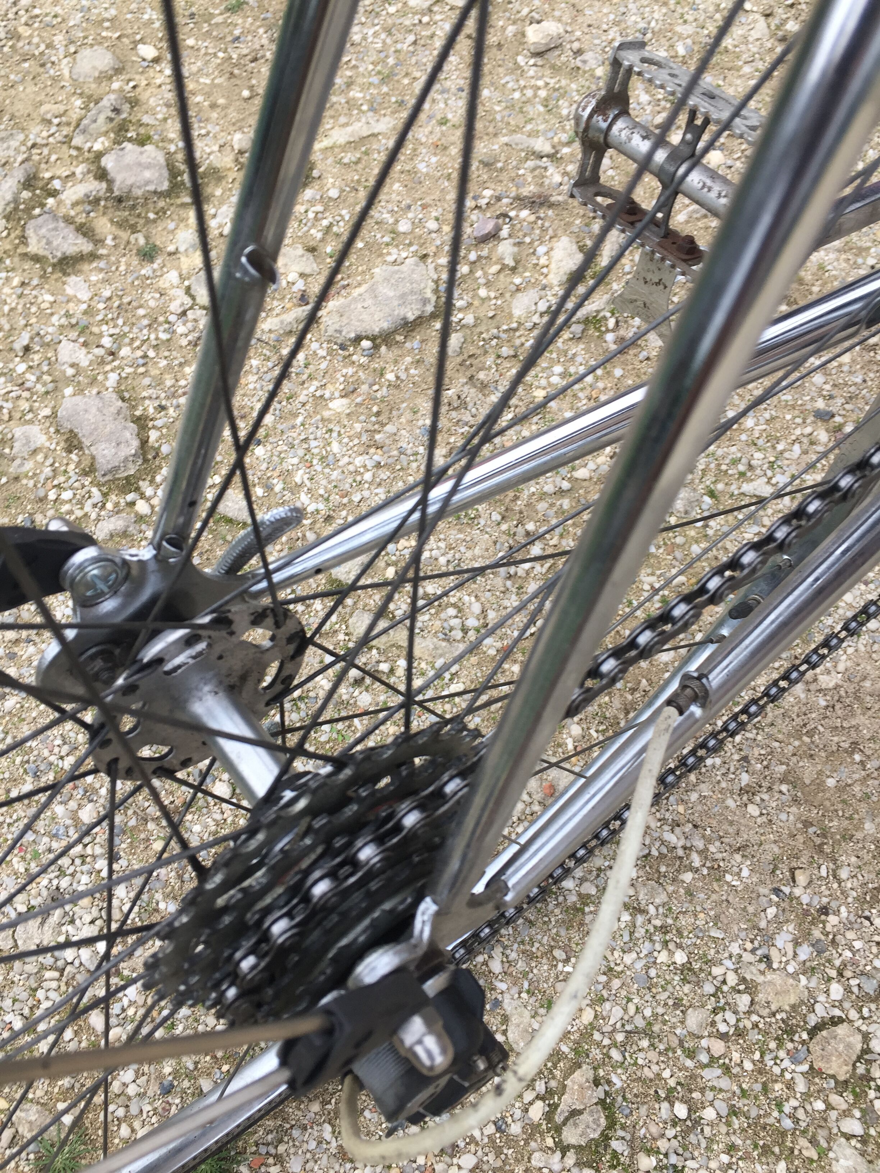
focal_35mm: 29
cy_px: 586
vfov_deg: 61.7
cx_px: 440
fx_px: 983
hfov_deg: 48.2
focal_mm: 4.15
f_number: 2.2
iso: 32
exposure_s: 1/119
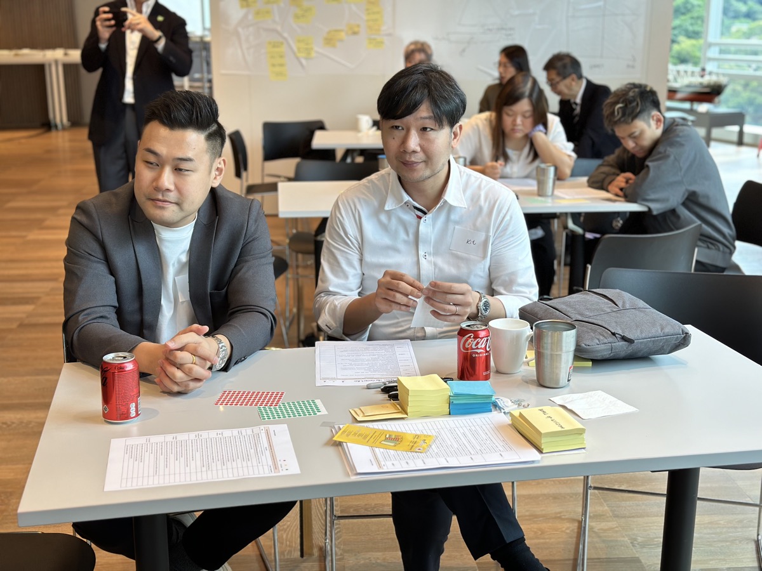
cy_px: 286
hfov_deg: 39.7
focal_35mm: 48
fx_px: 1057
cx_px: 381
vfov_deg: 30.3
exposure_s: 1/141
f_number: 1.78
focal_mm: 6.86
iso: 64
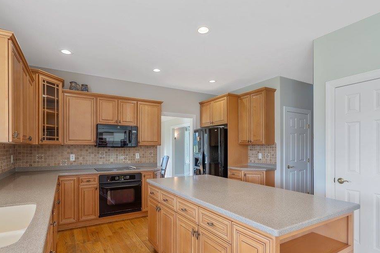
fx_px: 201
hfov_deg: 86.9
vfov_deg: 64.2
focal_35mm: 19
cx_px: 184
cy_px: 146
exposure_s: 1/10
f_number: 9
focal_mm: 16
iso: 200
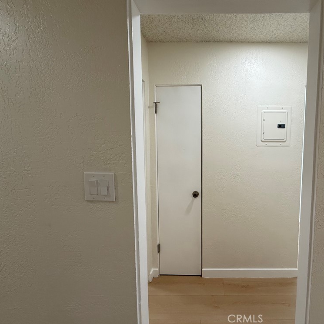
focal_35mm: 17
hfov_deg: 81.4
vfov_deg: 84.0
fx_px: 180
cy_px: 158
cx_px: 213
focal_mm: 2.22
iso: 160
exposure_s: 1/120
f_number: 2.2
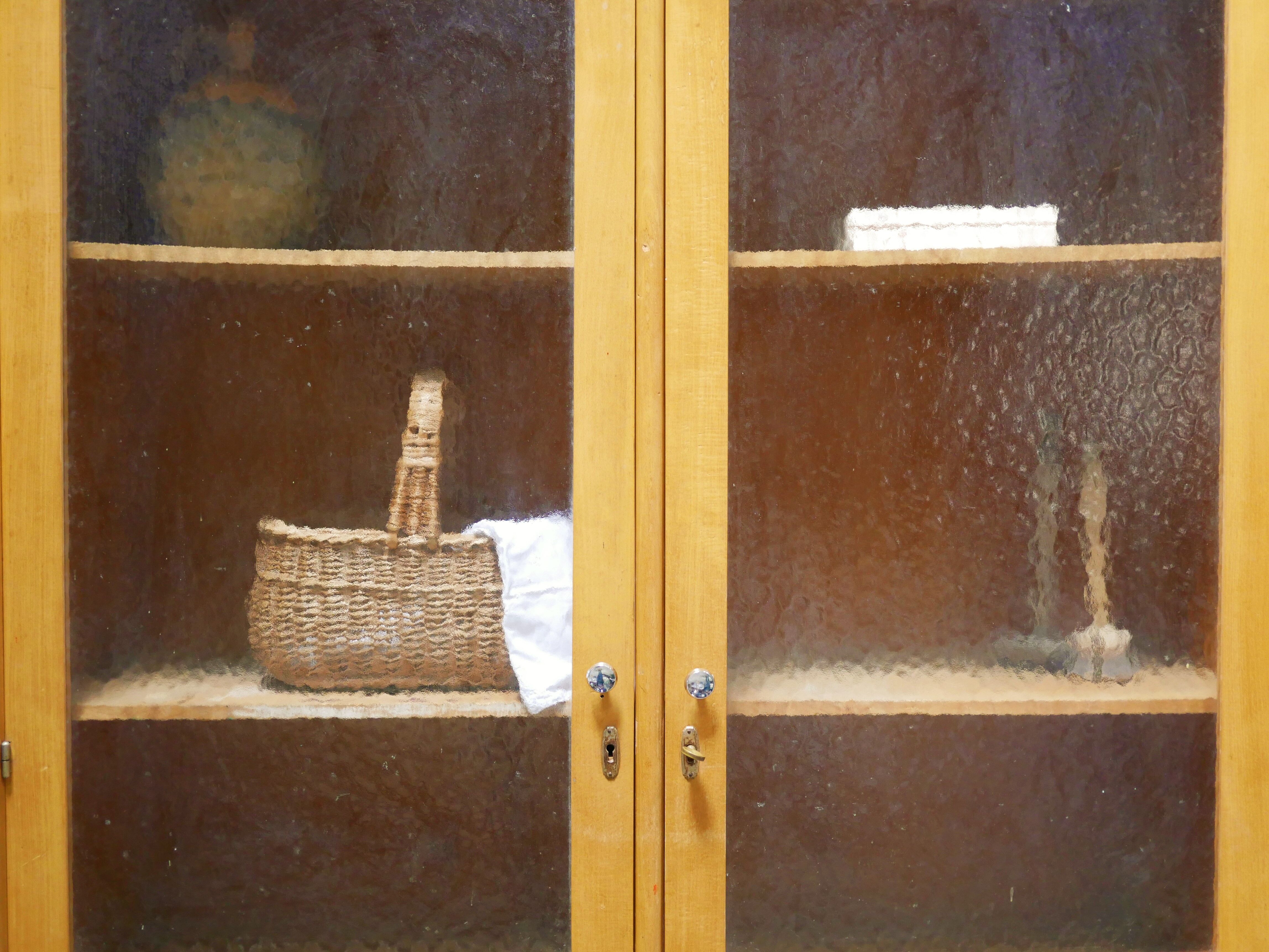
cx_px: 634
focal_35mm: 40
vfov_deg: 36.0
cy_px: 476
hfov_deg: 46.8
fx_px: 1467
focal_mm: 20
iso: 800
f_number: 1.7
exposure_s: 1/60
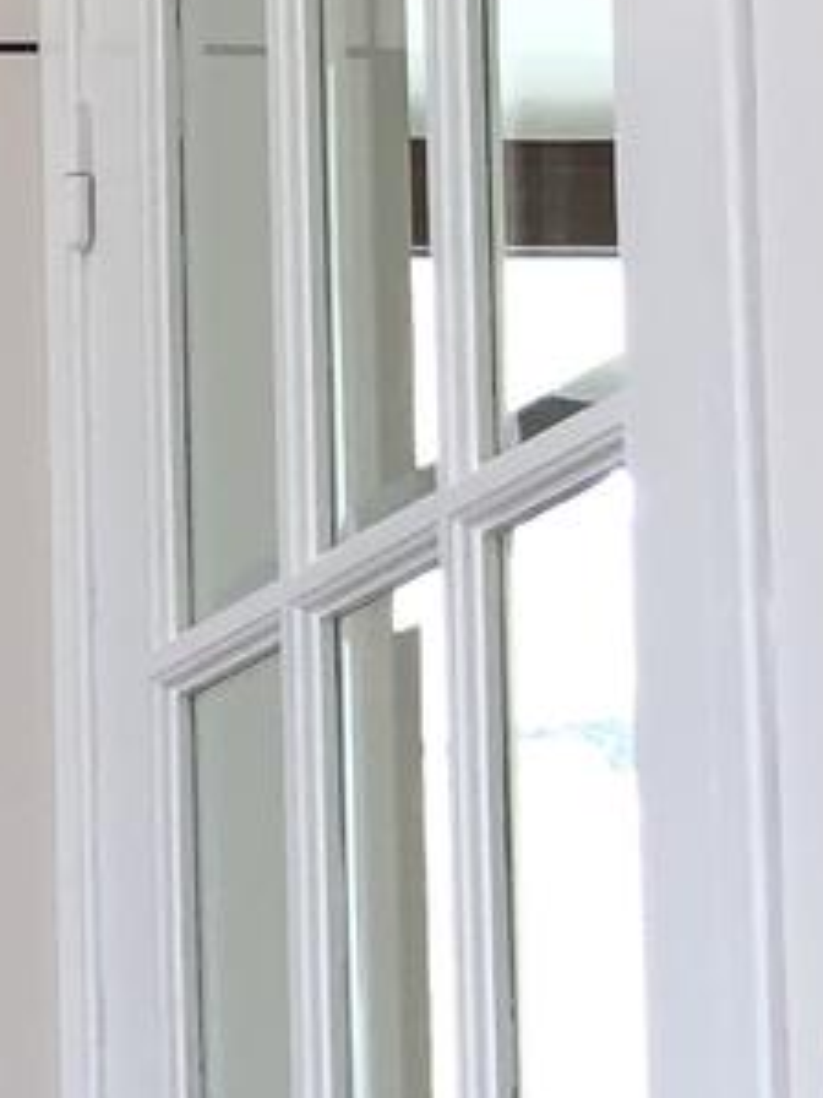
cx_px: -1771
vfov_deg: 10.8
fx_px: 5710
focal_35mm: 180
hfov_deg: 7.2
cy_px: 1234
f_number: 1.8
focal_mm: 3.99
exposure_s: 1/120
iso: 40
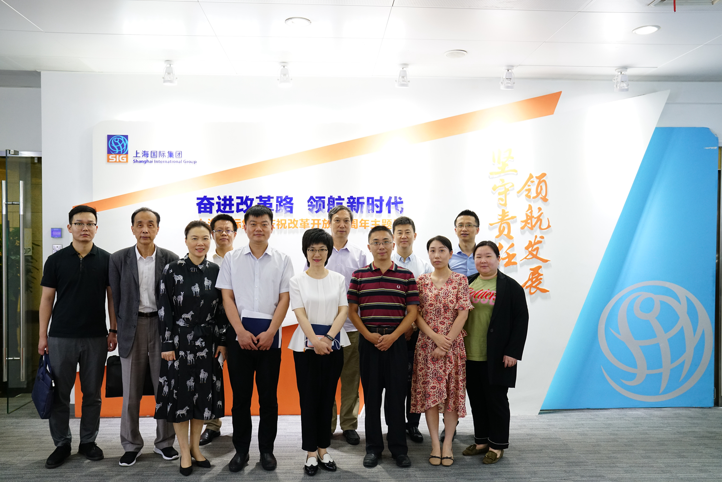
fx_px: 602
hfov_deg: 61.9
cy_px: 241
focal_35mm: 30
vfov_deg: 43.6
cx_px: 361
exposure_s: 1/100
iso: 2000
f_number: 4.5
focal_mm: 30
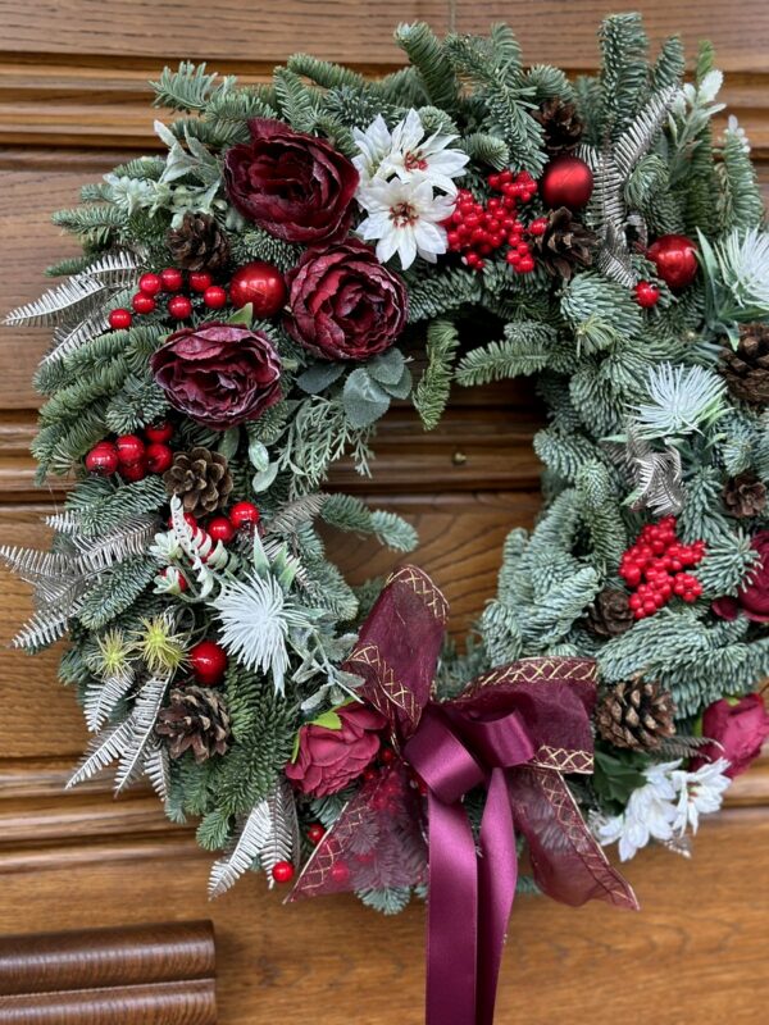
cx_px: 384
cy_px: 512
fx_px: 1422
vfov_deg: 39.7
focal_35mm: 48
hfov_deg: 30.3
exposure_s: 1/60
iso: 160
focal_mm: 6.86
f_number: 1.78
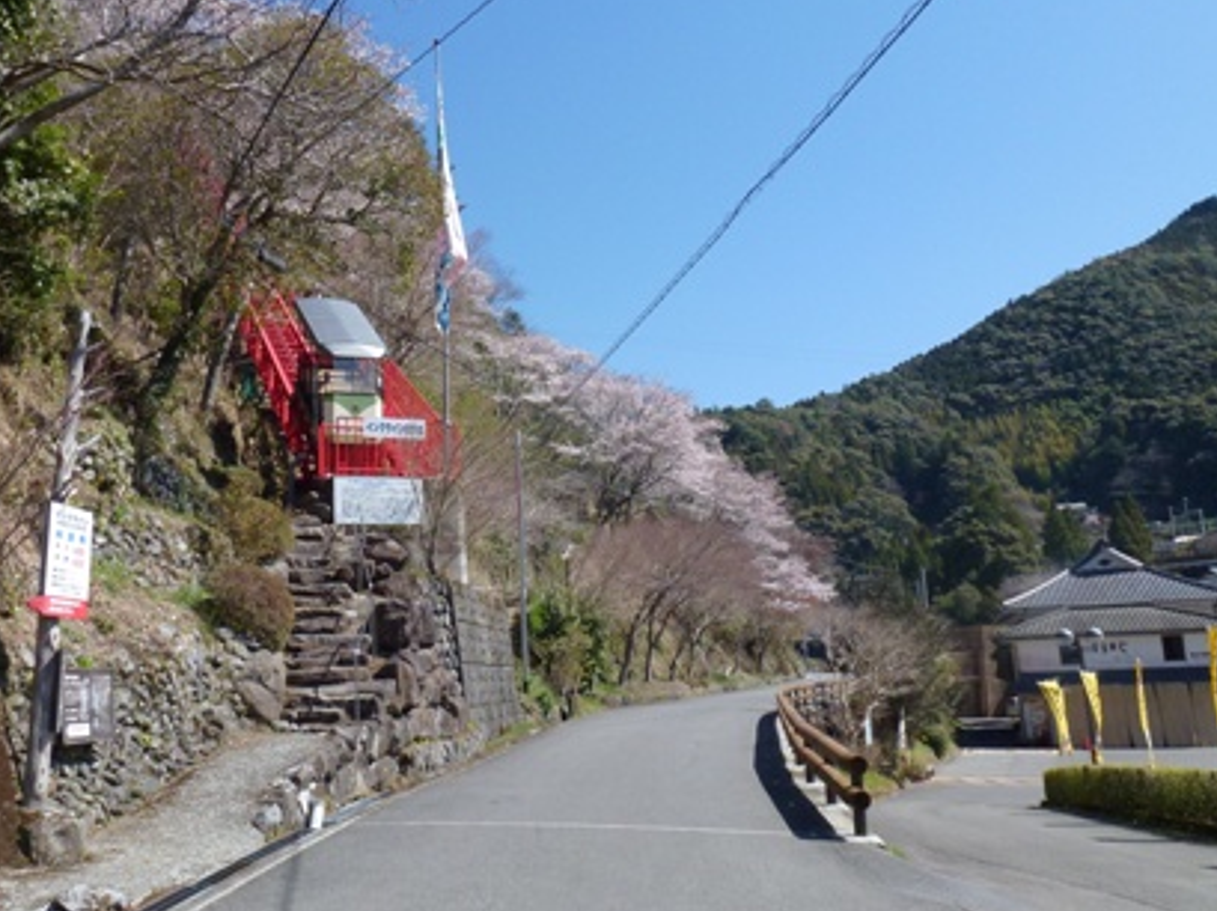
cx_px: 464
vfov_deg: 42.8
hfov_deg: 54.8
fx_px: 1159
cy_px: 394
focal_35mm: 33
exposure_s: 1/640
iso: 100
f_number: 4
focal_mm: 4.3
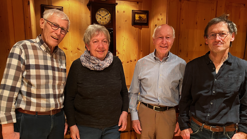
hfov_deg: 66.1
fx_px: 190
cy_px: 88
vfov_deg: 39.9
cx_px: 126
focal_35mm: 29
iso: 500
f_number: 1.5
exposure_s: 1/25
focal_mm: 5.7
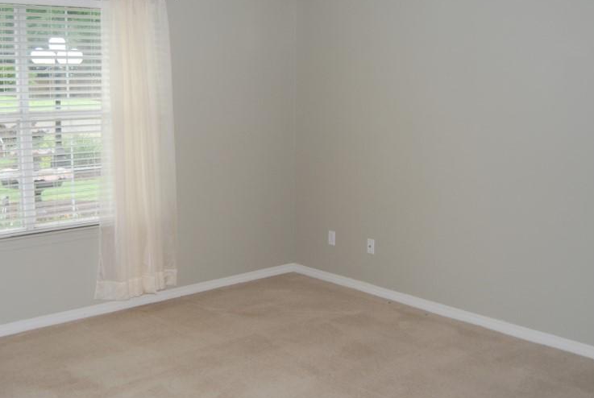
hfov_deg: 46.1
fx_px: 694
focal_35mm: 42
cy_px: 176
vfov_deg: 32.0
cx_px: 243
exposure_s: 1/60
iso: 200
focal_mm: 18
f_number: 3.5
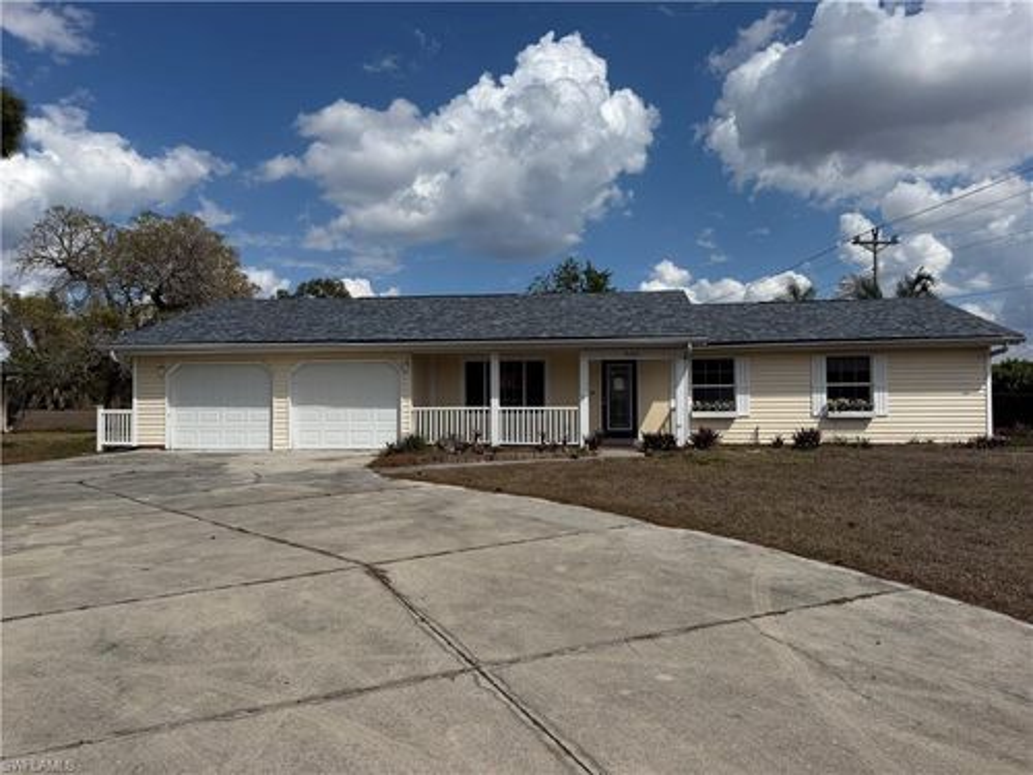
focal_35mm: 24
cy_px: 388
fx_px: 716
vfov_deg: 56.8
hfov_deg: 71.6
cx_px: 516
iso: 80
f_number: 1.78
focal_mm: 6.76
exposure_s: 1/9091
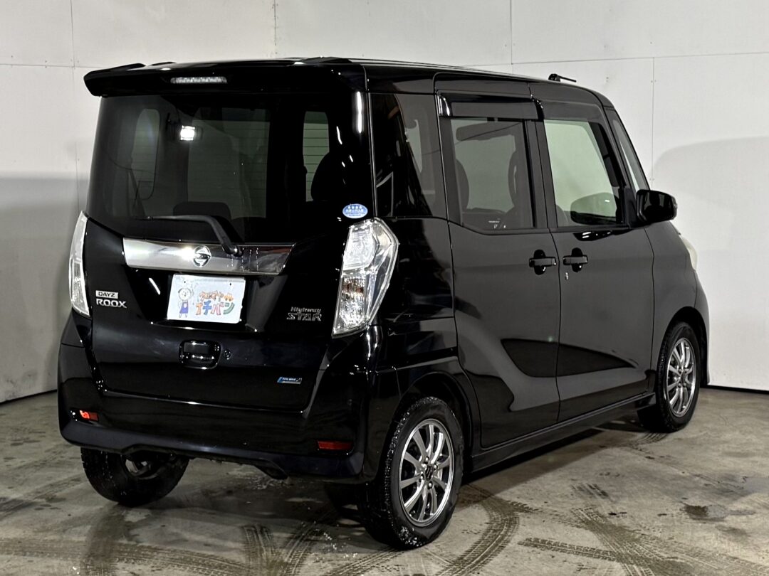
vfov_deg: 56.8
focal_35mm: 24
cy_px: 288
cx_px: 384
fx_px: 533
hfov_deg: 71.6
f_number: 1.78
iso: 125
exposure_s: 1/50
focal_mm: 6.76
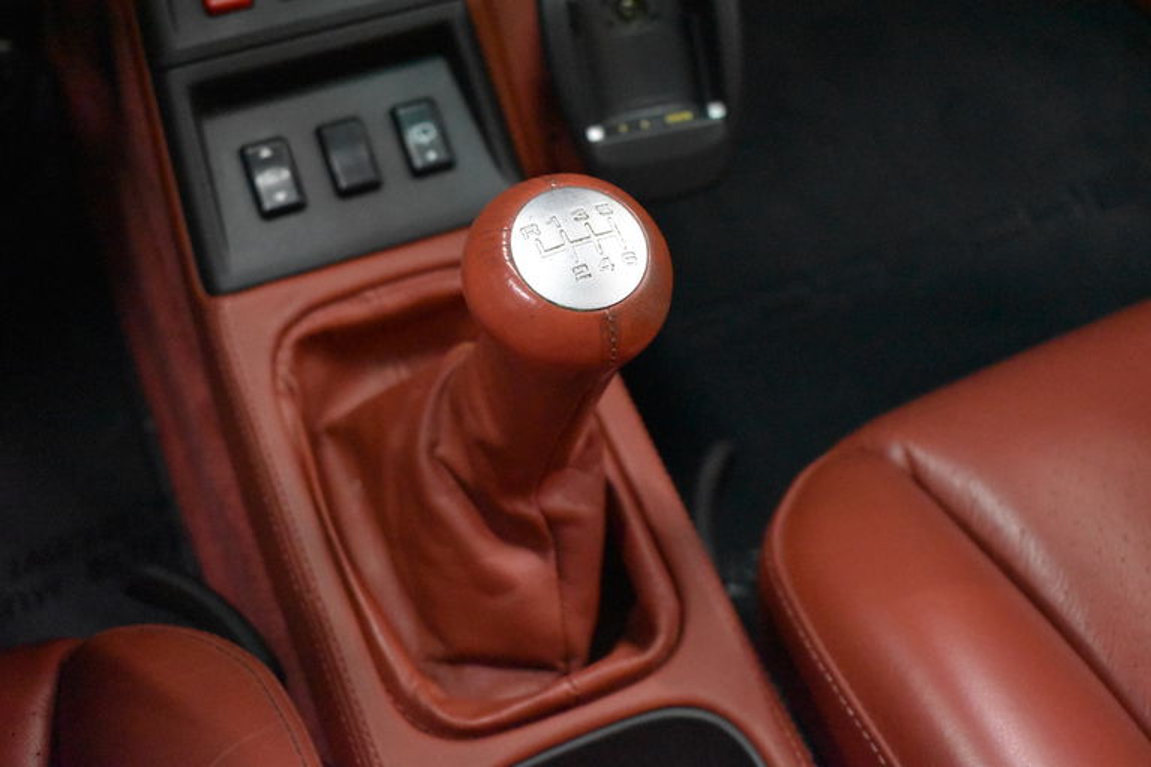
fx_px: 1391
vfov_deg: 30.8
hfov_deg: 45.0
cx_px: 576
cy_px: 384
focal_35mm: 44
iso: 8000
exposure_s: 1/125
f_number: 4.2
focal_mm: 29
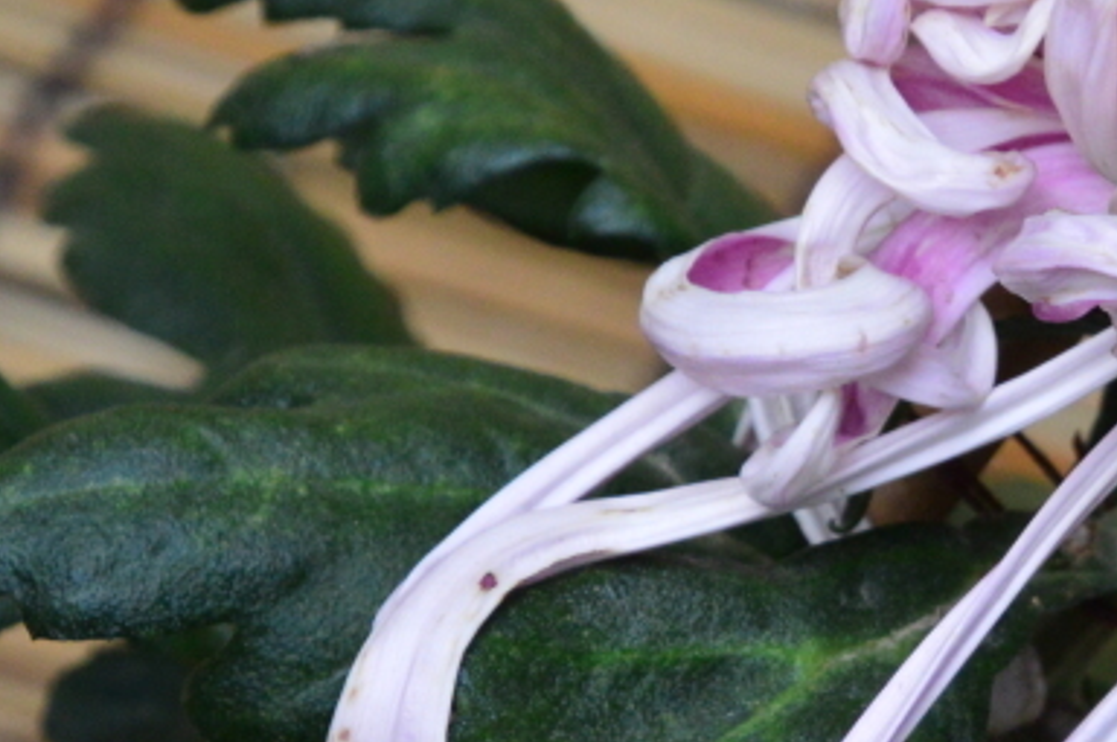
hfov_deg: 4.4
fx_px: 14378
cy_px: 484
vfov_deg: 3.0
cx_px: 1382
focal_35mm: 464
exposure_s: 1/250
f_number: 10
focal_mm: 116
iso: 1800
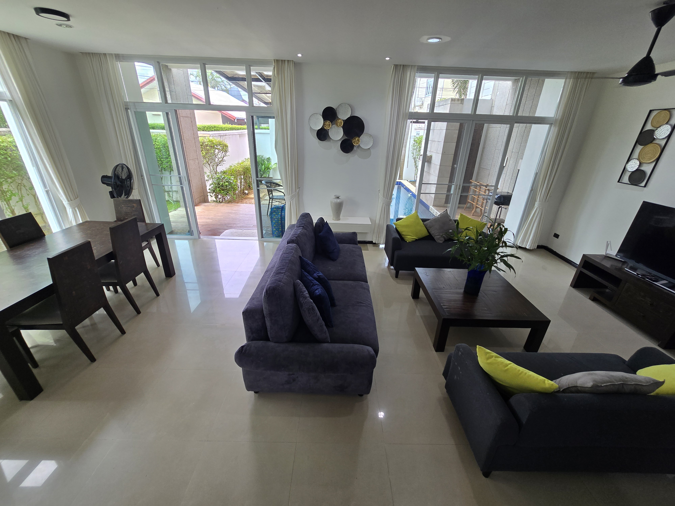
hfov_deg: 106.2
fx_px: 253
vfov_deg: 89.9
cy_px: 253
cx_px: 338
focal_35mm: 13
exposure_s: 1/100
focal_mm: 2.2
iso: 64
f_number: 2.2
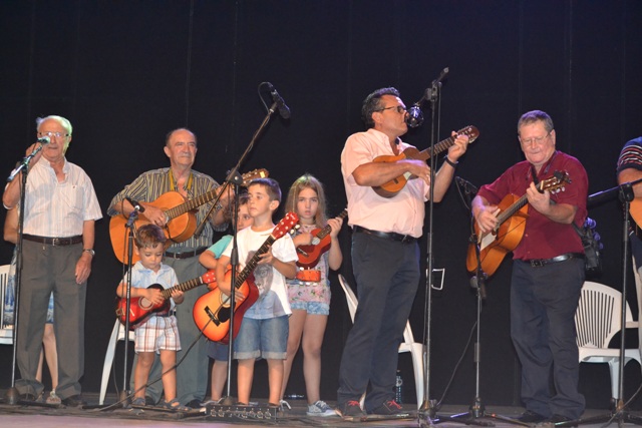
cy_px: 214
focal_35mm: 82
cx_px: 321
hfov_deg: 24.6
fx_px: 1471
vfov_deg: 16.6
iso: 3200
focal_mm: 55
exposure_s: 1/60
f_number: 5.6
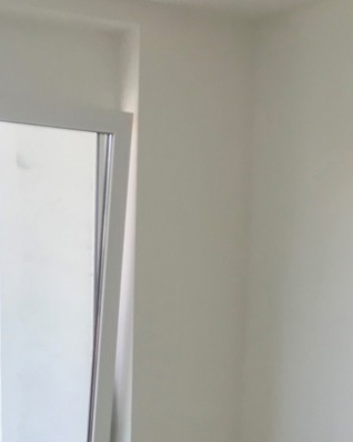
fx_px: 1294
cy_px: 683
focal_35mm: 99
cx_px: 85
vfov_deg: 17.3
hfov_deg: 15.5
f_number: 1.8
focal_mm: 3.99
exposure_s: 1/99
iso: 32
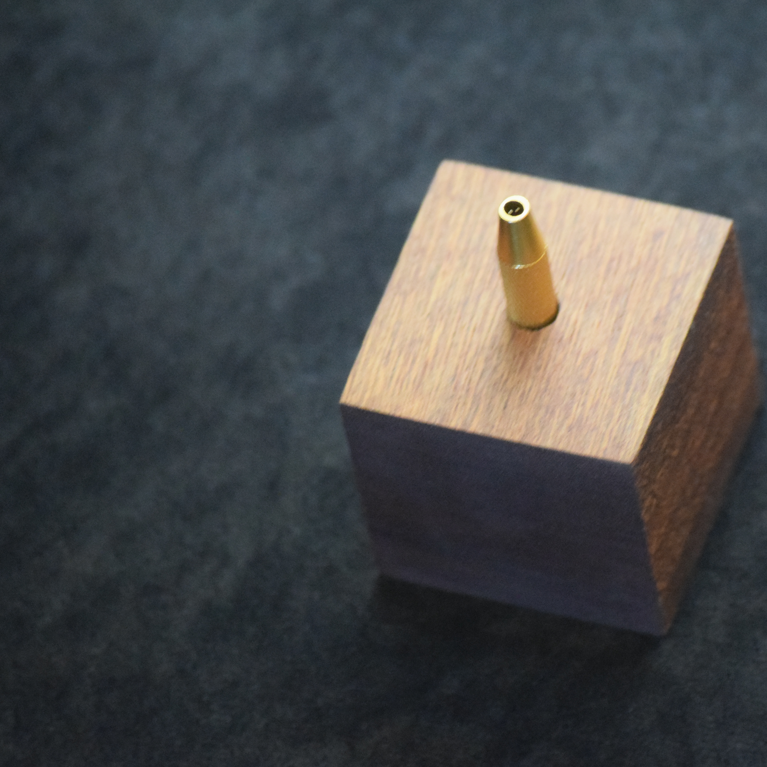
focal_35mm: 297
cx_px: 539
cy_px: 384
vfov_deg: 5.9
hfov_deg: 5.9
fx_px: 7436
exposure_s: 1/60
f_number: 5
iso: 6400
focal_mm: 155
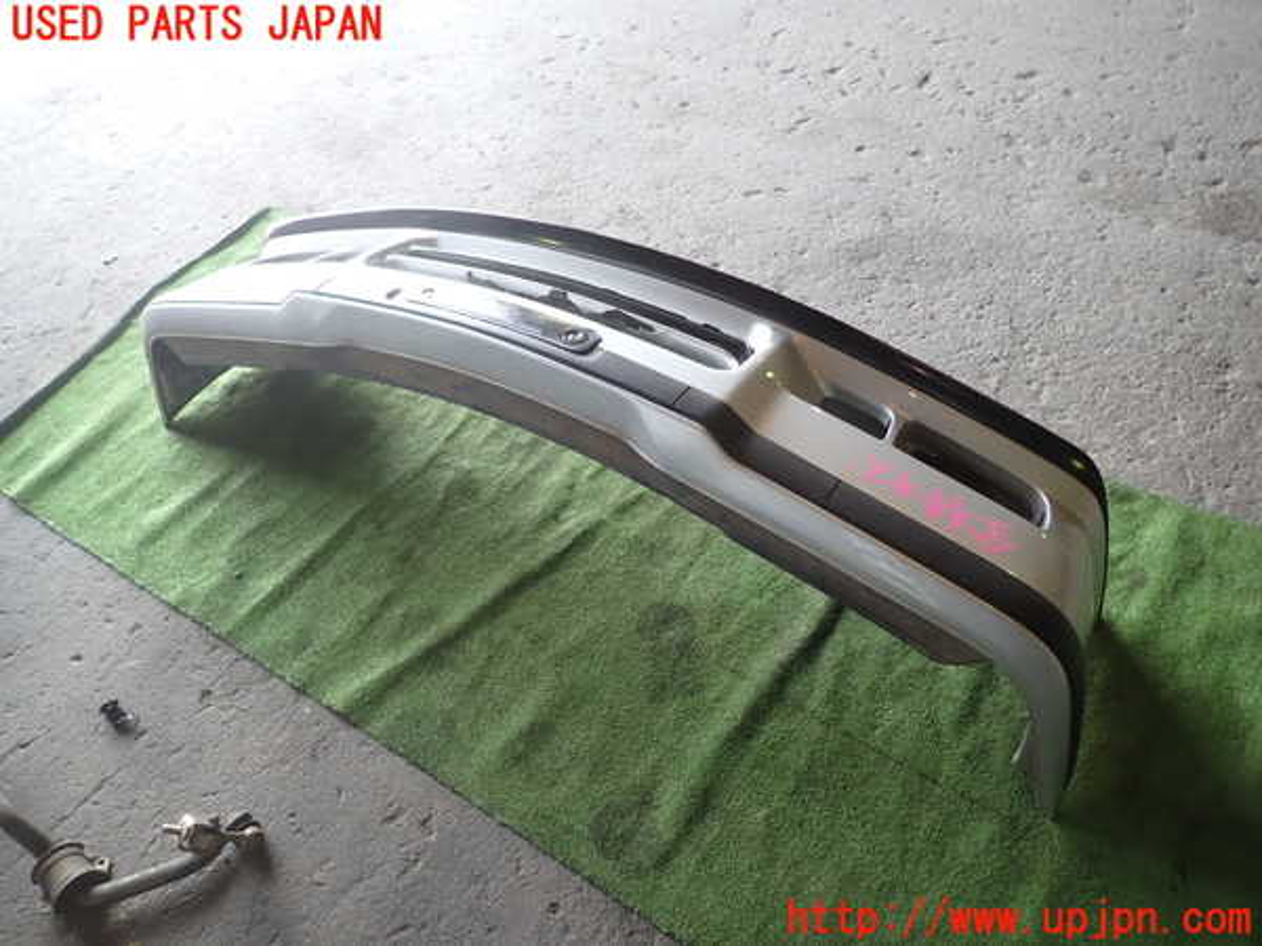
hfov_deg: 69.4
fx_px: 911
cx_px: 631
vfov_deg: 54.9
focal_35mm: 25
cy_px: 473
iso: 100
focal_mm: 4.5
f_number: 2
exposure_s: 1/80
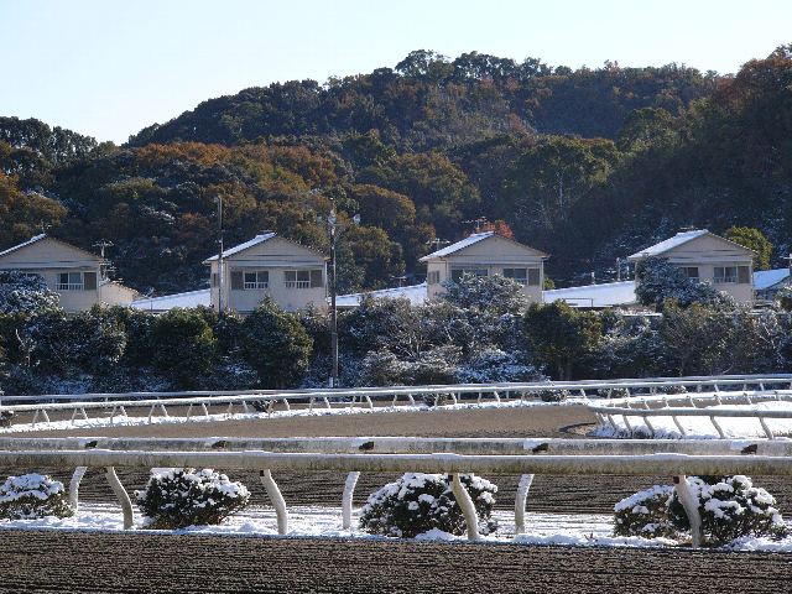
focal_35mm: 139
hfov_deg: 14.2
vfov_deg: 10.7
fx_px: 3180
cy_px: 297
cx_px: 396
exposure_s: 1/1000
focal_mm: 23.1
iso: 100
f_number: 5.6
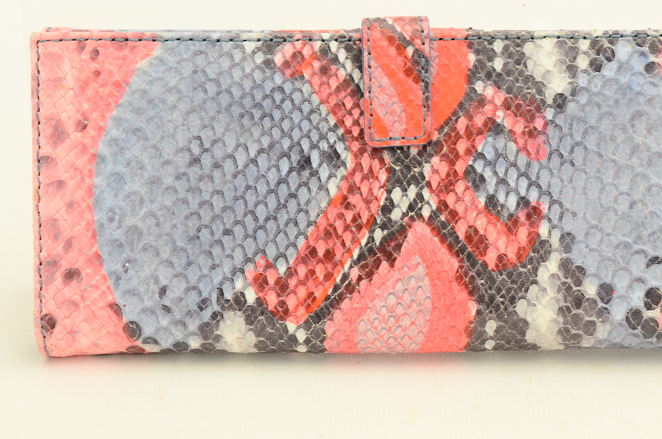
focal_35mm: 90
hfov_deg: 22.6
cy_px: 176
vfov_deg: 15.1
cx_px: 386
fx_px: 1651
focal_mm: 48
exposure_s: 1/60
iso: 320
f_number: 10
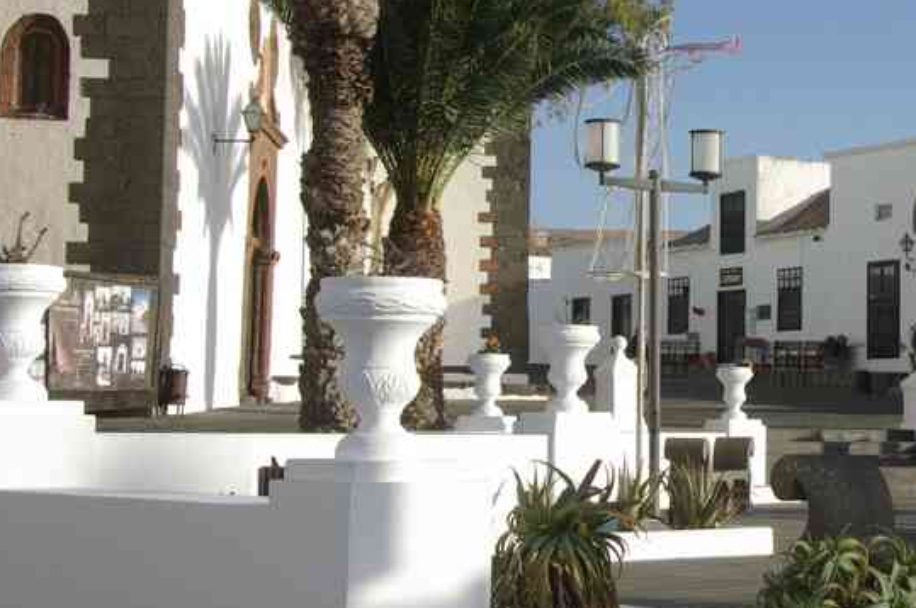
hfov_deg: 24.9
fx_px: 2033
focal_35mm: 80
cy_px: 205
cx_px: 751
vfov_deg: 17.0
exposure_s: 1/250
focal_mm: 29.4
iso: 100
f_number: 8
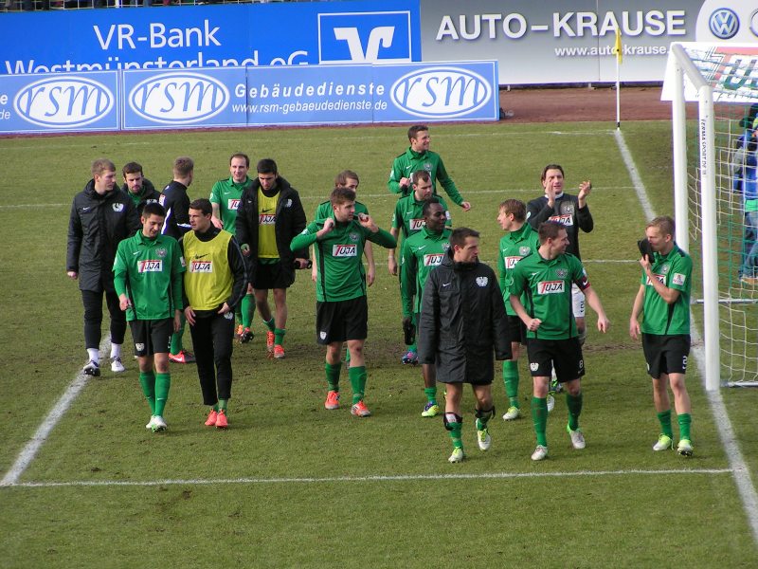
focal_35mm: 236
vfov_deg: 6.3
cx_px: 379
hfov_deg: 8.4
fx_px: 5168
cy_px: 284
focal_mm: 36.1
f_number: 4
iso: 50
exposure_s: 1/250
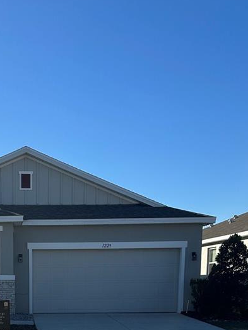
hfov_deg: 25.7
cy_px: 338
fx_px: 525
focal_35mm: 55
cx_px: 24
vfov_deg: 31.9
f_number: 1.78
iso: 80
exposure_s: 1/4348
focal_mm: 6.86
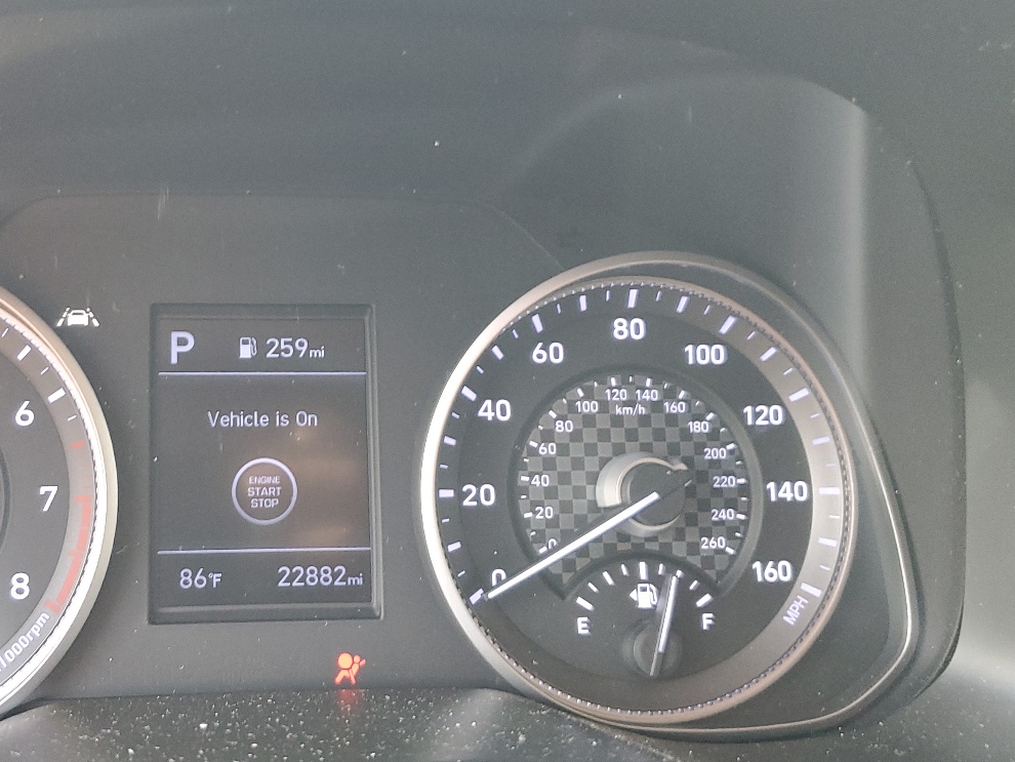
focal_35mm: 42
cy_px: 327
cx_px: 309
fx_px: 1232
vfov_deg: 34.3
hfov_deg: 43.9
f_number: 1.5
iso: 144
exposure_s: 1/60.2
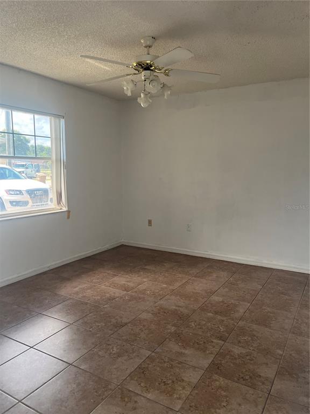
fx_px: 310
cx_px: 155
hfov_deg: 53.1
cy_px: 207
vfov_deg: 67.3
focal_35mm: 26
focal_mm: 5.1
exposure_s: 1/60
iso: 160
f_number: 1.6
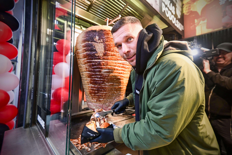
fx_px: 103
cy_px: 78
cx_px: 116
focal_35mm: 16
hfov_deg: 96.8
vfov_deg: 73.7
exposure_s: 1/250
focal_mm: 16
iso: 2000
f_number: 4.5
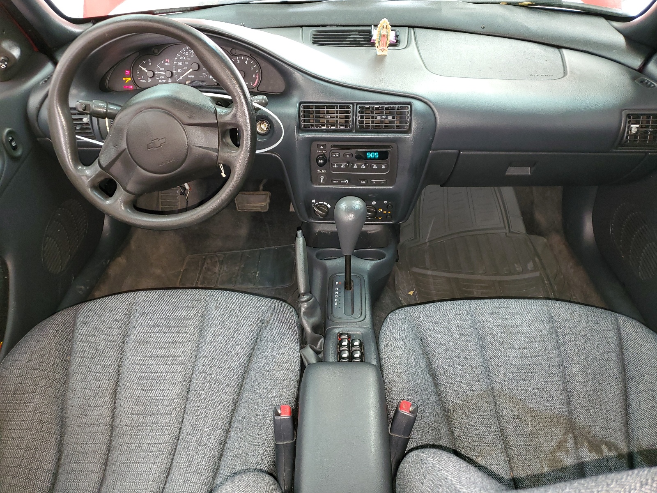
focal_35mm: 26
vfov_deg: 53.1
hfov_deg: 67.3
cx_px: 328
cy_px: 246
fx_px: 493
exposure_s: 1/15
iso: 135
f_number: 1.5
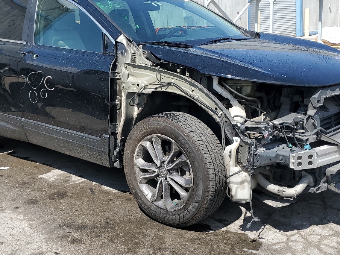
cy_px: 112
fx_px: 452
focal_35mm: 46
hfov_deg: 41.0
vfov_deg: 31.5
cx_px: 131
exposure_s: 1/2000
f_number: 1.5
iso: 50
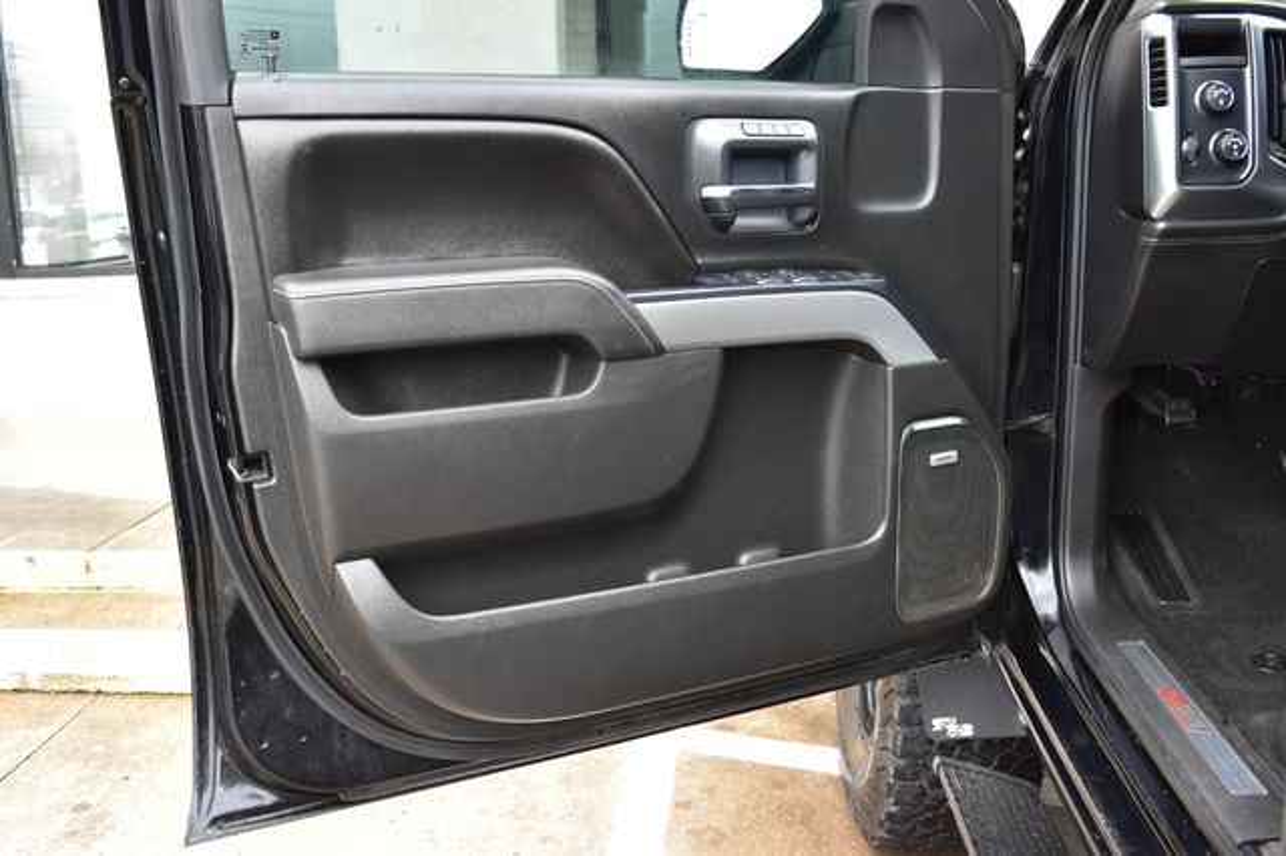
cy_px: 428
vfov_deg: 38.3
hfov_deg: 55.1
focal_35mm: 34
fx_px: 1232
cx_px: 643
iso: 400
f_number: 8
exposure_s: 1/50
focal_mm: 23
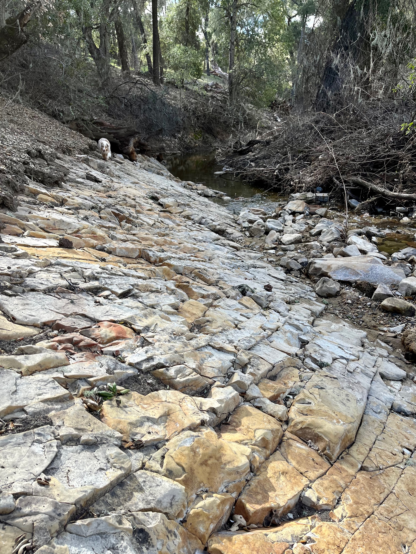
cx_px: 208
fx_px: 417
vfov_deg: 67.3
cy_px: 277
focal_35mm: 26
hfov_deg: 53.1
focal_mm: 5.1
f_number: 1.6
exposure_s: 1/504
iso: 50
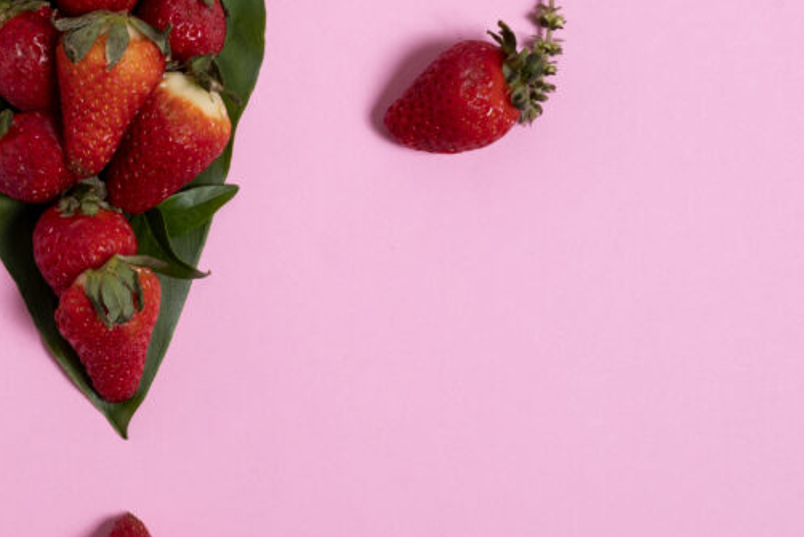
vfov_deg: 13.4
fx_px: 2279
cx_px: 119
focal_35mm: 102
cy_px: 223
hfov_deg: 19.7
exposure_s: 1/125
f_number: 11
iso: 200
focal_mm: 50
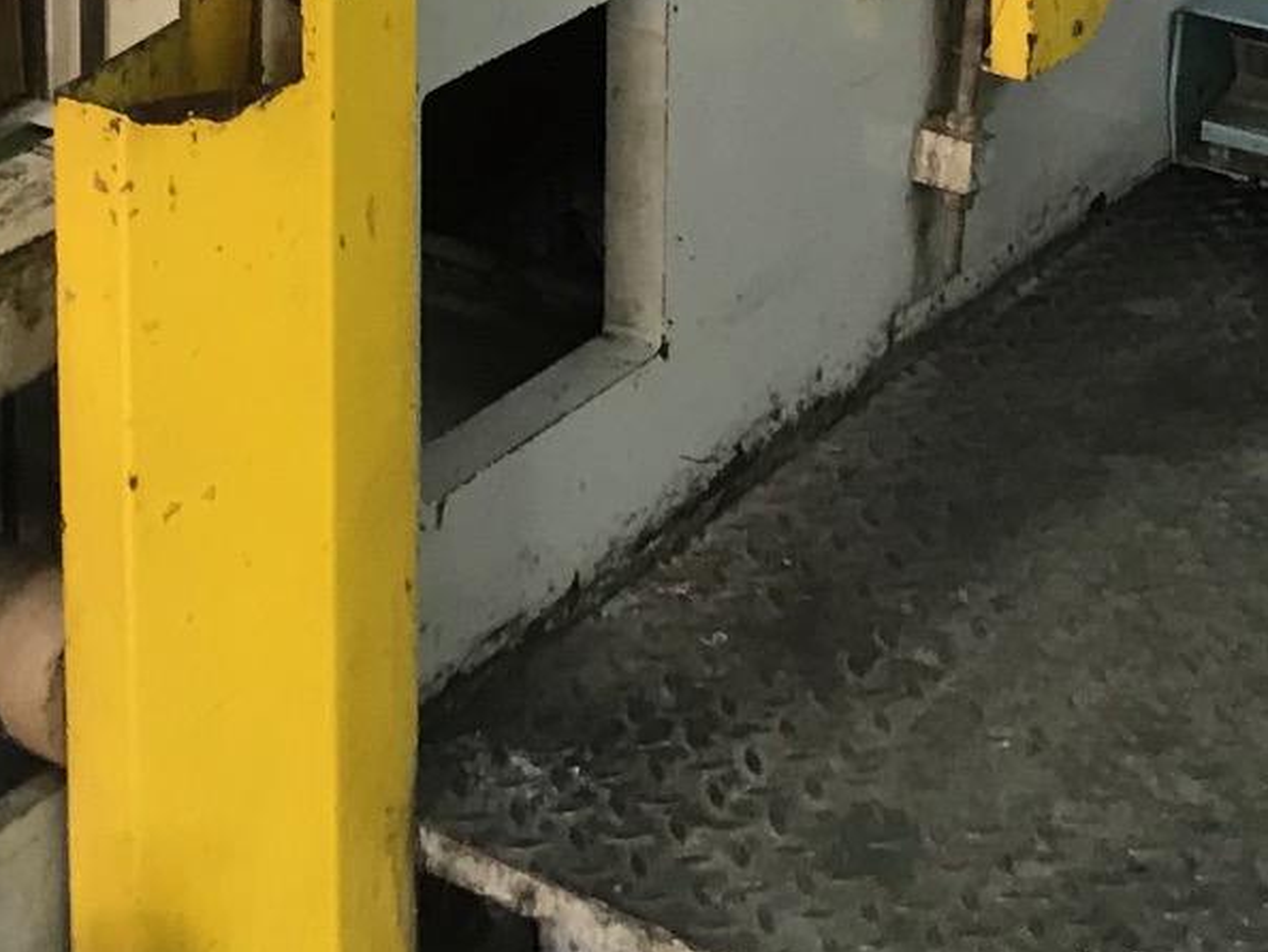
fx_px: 3481
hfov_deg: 20.6
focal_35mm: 95
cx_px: 798
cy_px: -636
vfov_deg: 14.2
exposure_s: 1/17
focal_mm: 3.99
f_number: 1.8
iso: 40
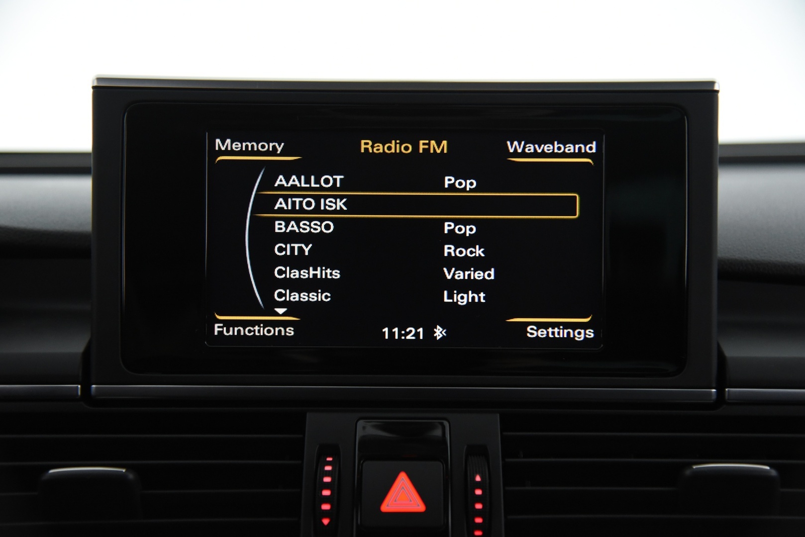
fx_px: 1163
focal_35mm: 52
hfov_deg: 38.2
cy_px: 268
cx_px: 402
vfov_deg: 26.0
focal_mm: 52
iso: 4000
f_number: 4
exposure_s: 1/50
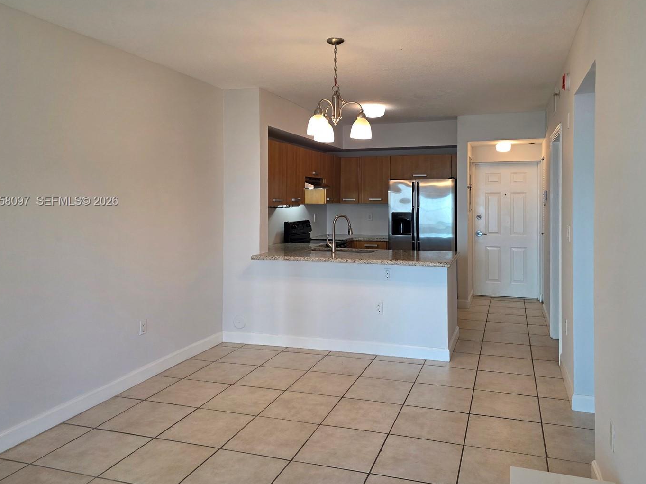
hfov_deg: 65.2
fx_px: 504
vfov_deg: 51.1
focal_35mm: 27
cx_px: 350
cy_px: 202
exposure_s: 1/120
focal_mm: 6.25
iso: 125
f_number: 1.7
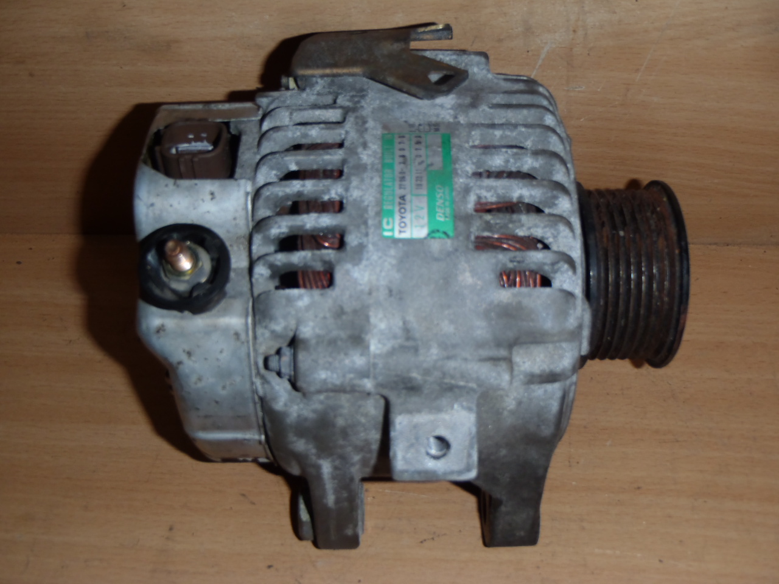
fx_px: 855
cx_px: 390
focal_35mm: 38
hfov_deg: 49.0
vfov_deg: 37.7
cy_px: 292
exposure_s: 1/40
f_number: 4.6
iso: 100
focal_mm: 6.83
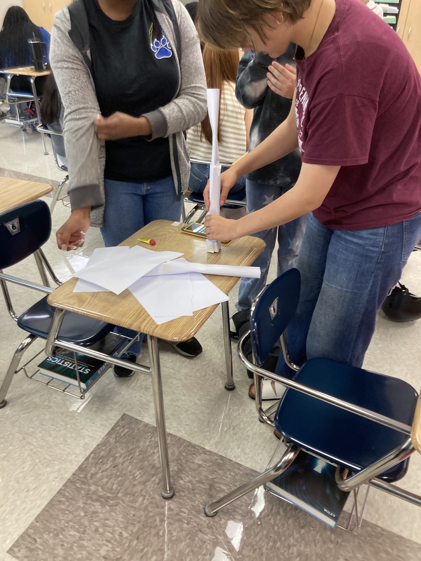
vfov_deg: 63.4
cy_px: 280
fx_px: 454
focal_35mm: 28
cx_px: 210
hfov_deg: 49.7
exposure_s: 1/60
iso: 125
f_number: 1.8
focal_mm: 3.99
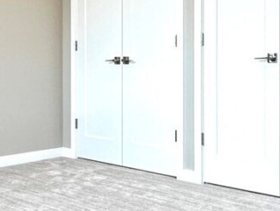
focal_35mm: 61
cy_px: 69
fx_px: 494
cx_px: 127
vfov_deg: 23.9
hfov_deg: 31.7
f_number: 2.2
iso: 160
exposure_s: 1/120
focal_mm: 2.22
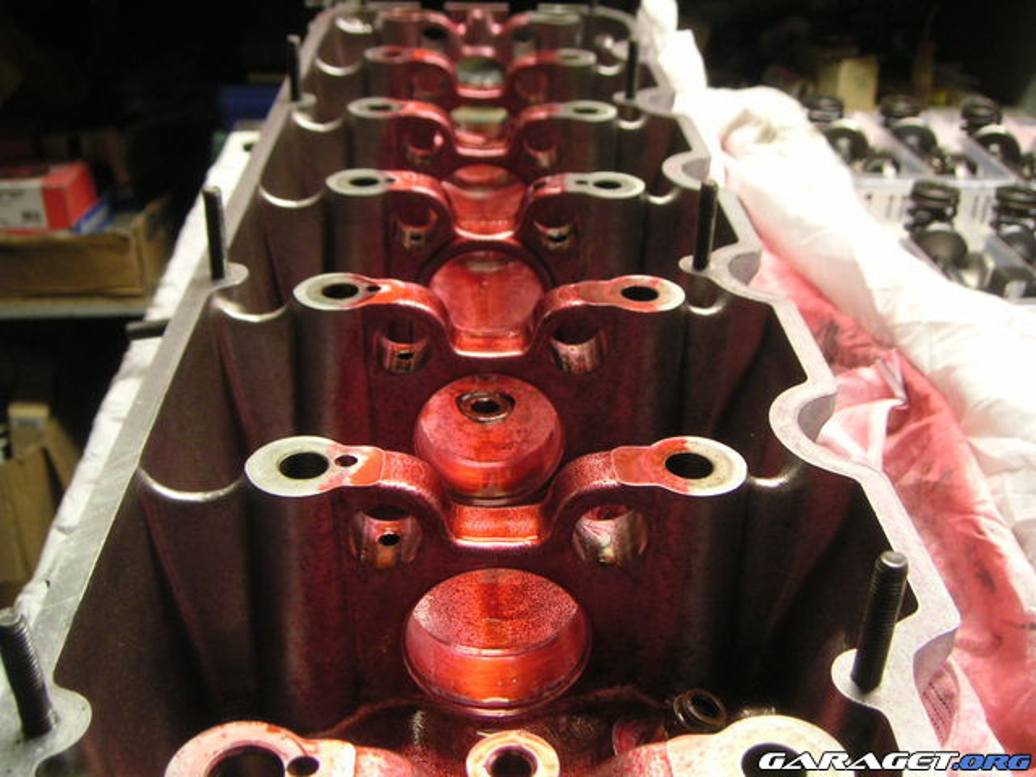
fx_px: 1137
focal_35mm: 38
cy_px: 388
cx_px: 518
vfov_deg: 37.7
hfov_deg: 49.0
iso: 100
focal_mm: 6
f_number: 2.8
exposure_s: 1/10
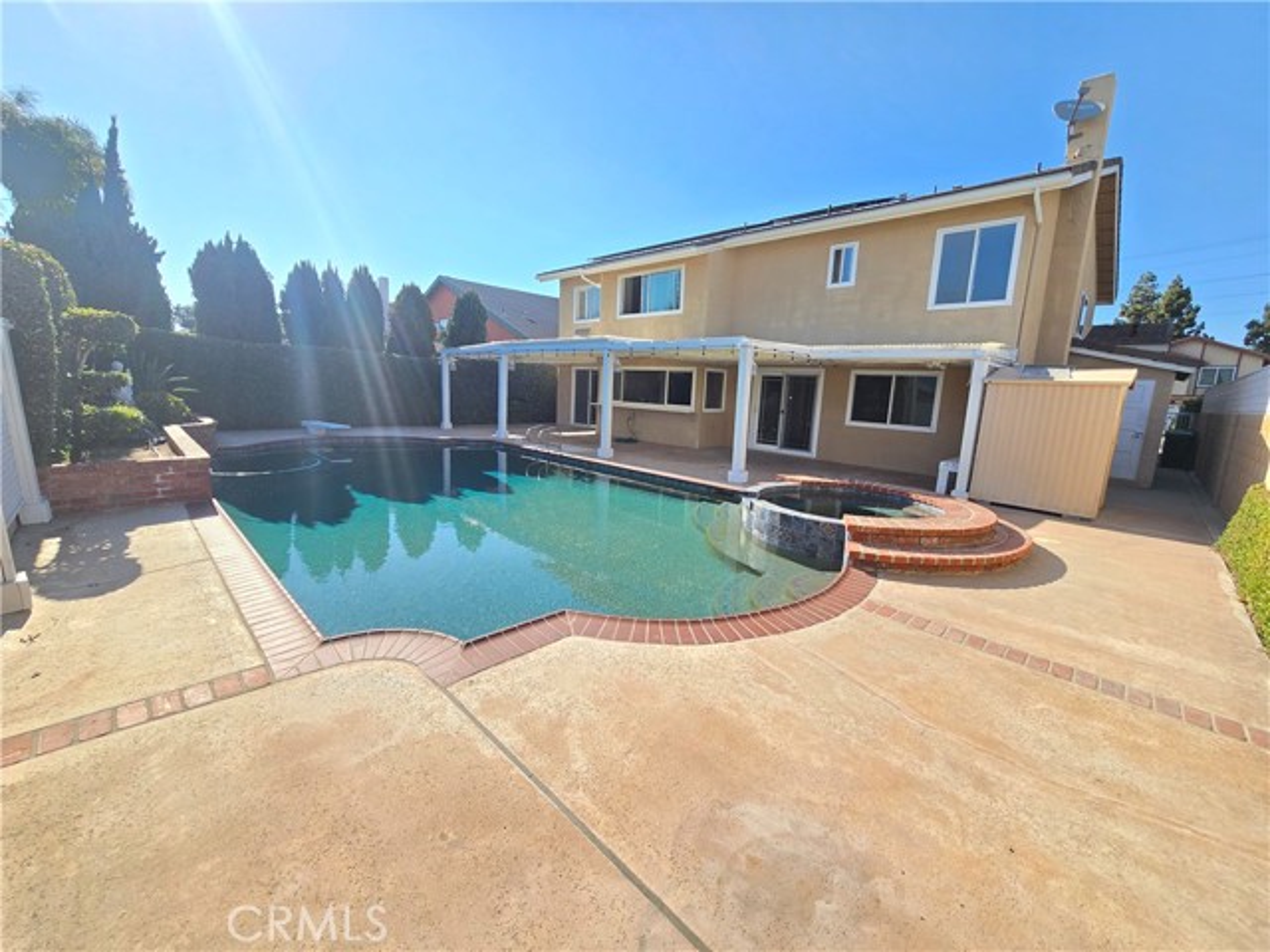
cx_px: 635
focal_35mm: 13
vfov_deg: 89.9
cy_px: 476
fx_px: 477
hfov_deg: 106.2
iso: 50
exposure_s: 1/1468
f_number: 2.2
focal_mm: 2.2
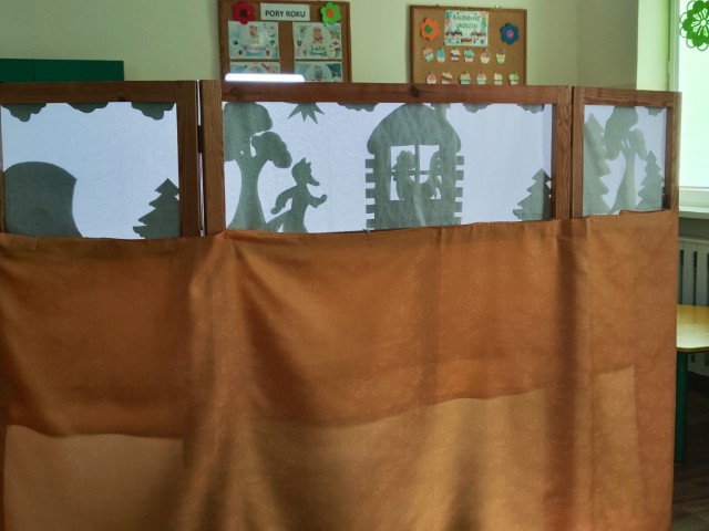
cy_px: 266
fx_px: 492
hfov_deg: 71.6
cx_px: 354
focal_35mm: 24
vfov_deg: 56.8
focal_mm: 5.59
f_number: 1.88
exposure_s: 1/130
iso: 50
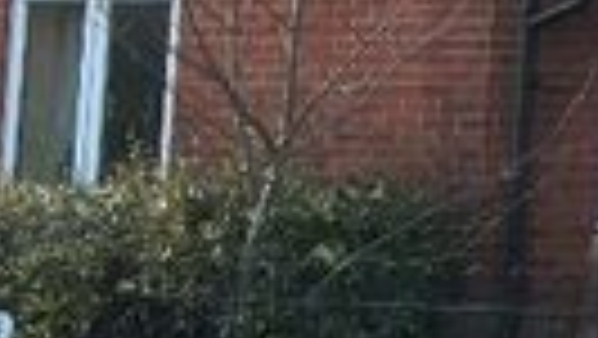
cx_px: 1538
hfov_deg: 10.6
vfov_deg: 7.1
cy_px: -340
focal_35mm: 166
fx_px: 2634
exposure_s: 1/191
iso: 25
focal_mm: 4.15
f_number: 2.2
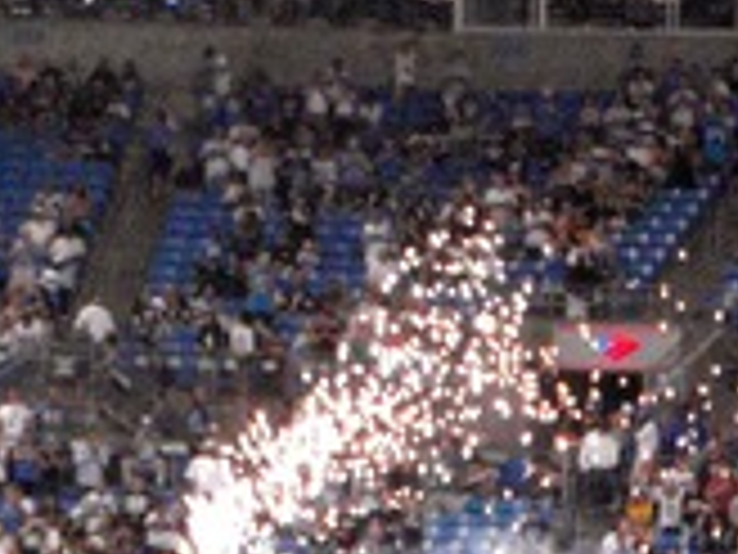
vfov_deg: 3.7
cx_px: 176
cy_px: 450
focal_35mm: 398
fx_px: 8485
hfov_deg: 5.0
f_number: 5.1
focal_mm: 18.2
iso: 800
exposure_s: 1/100
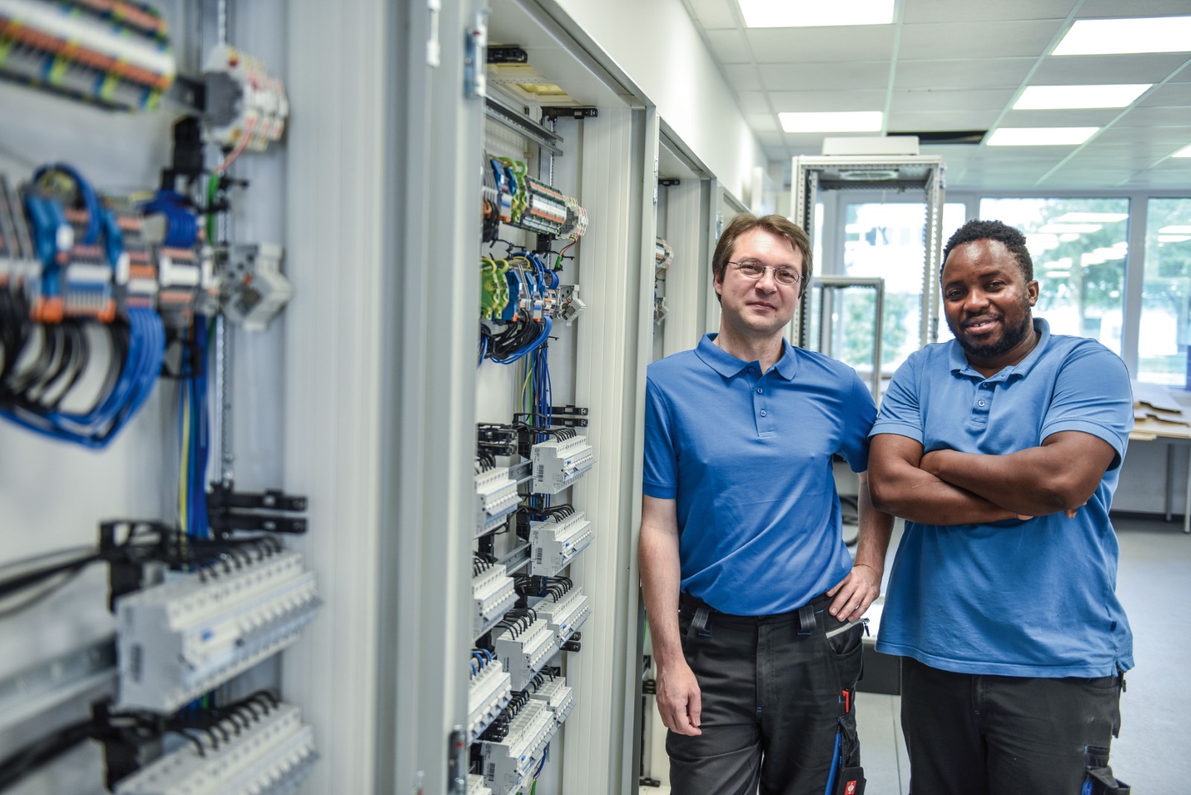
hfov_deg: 54.4
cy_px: 398
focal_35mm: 35
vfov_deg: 37.9
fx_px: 1158
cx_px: 596
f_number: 2.8
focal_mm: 35
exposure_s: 1/100
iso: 200
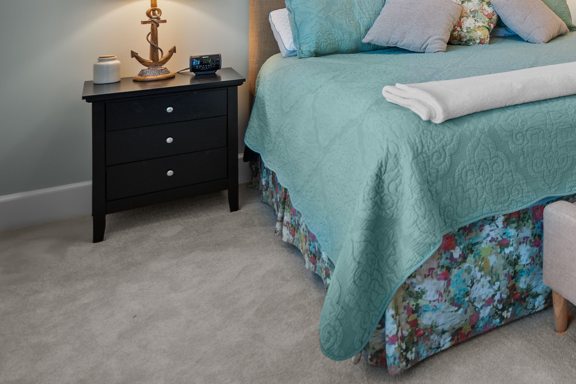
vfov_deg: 31.2
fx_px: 592
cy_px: -55
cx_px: 617
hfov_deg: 42.2
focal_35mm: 37
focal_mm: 16
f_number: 4
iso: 400
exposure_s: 1/5
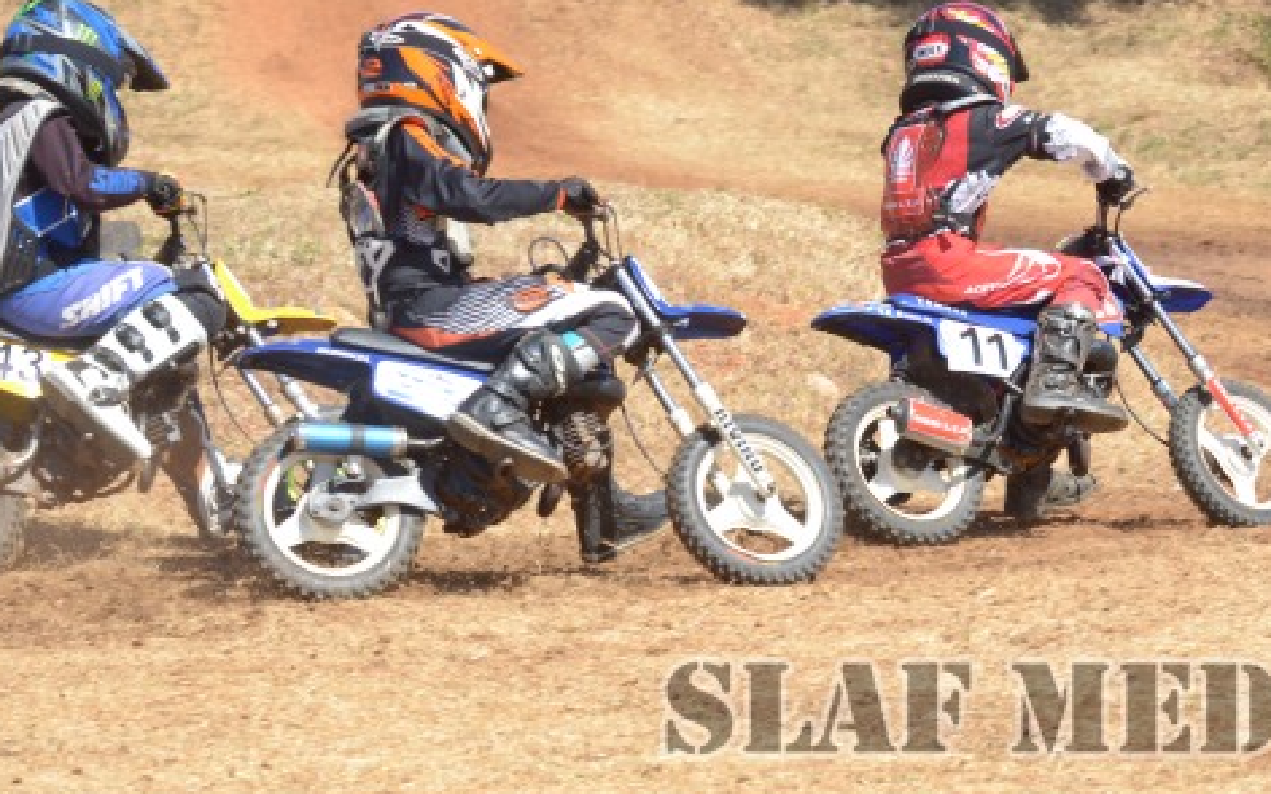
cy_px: 335
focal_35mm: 190
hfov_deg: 11.0
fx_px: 6581
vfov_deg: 6.9
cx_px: 735
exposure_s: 1/320
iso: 200
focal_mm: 98
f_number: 8
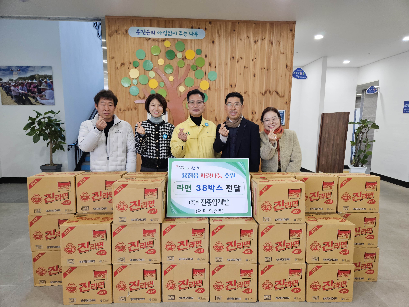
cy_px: 154
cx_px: 204
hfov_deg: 73.9
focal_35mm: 23
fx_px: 272
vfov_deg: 58.9
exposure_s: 1/120
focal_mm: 5.4
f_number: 1.8
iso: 160
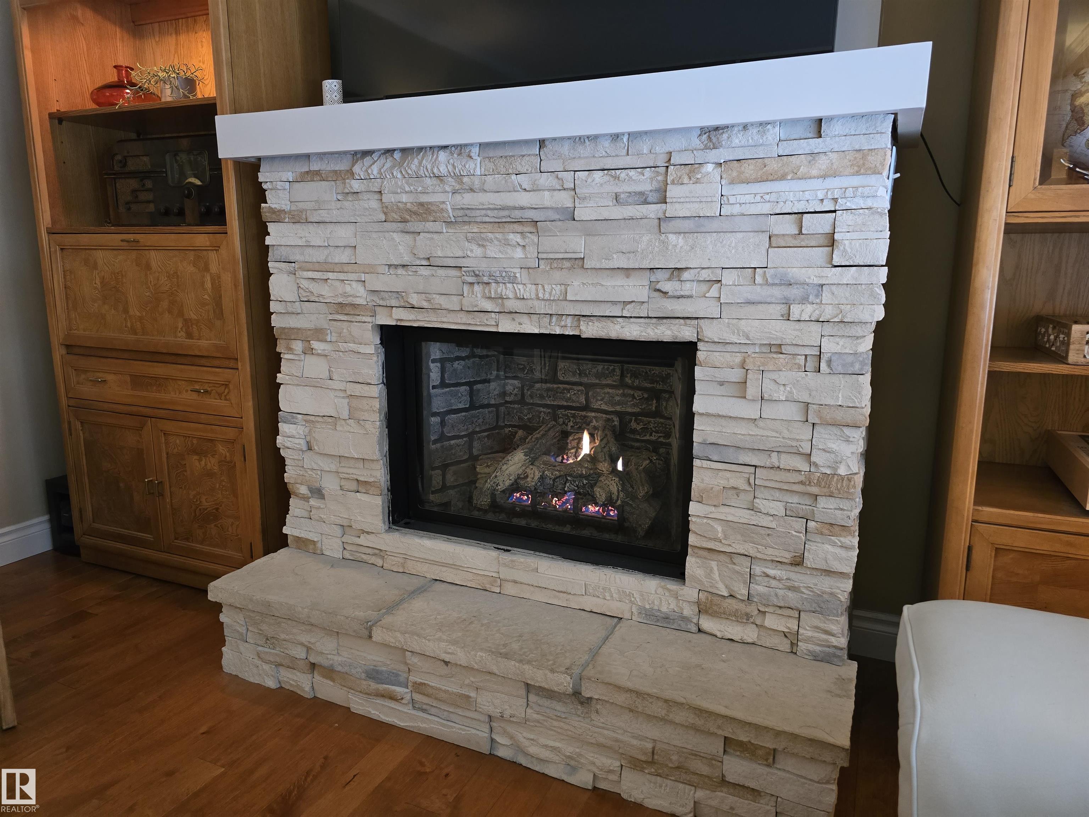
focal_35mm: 23
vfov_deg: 58.9
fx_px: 724
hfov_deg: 73.9
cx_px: 544
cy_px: 408
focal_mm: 6.3
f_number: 1.7
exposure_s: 1/60
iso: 800
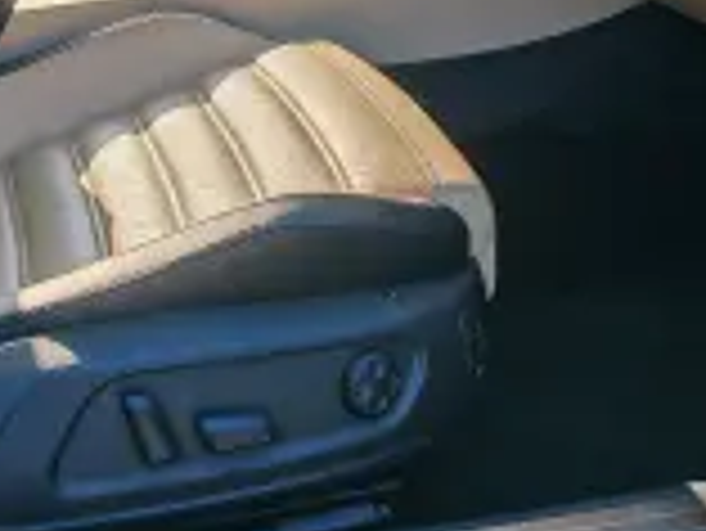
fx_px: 1123
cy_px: 32
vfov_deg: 25.6
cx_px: 378
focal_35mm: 55
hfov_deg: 34.9
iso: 100
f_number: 2
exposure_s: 1/1500
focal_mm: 6.83
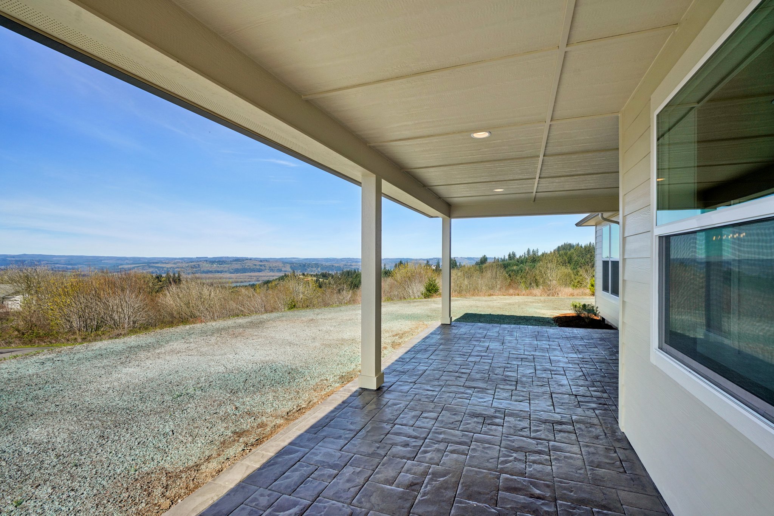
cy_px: 258
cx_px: 387
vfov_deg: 73.7
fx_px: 344
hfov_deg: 96.7
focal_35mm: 16
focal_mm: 16
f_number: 8
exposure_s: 1/800
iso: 400
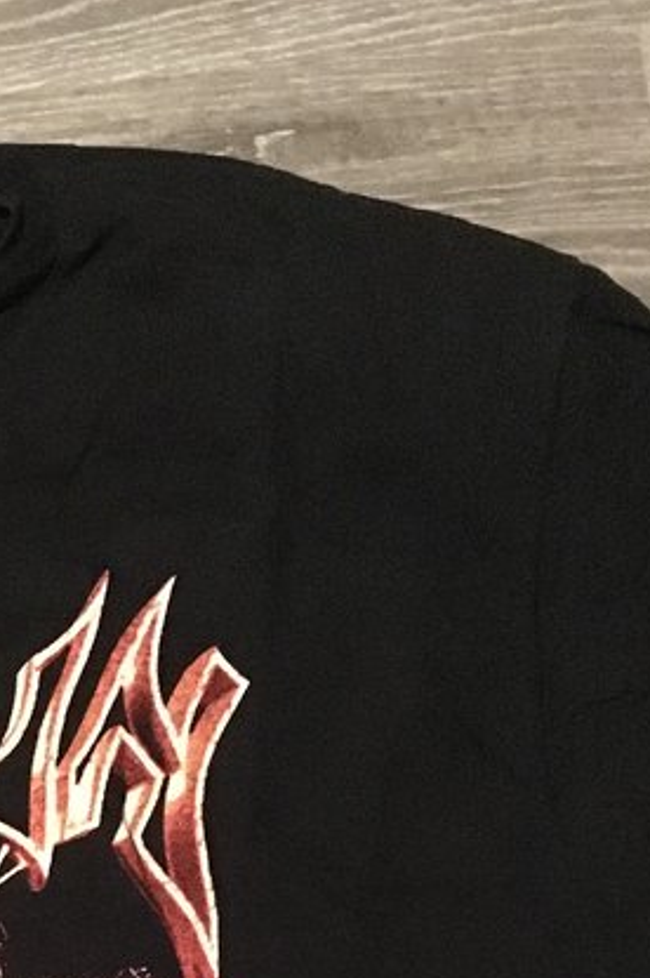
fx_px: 2252
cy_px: 1300
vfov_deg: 21.9
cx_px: -210
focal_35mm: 83
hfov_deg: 15.6
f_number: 2.2
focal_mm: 4.15
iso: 1600
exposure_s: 1/17
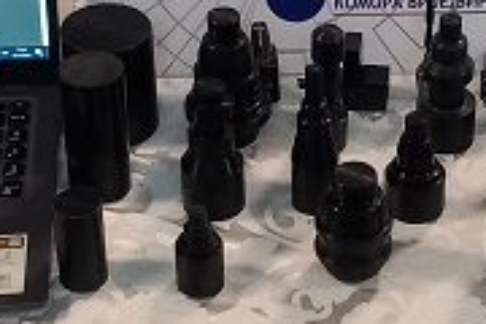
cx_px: 351
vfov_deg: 11.0
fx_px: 1687
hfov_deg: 16.3
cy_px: 194
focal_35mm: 125
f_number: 1.8
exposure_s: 1/33.3
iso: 250
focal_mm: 4
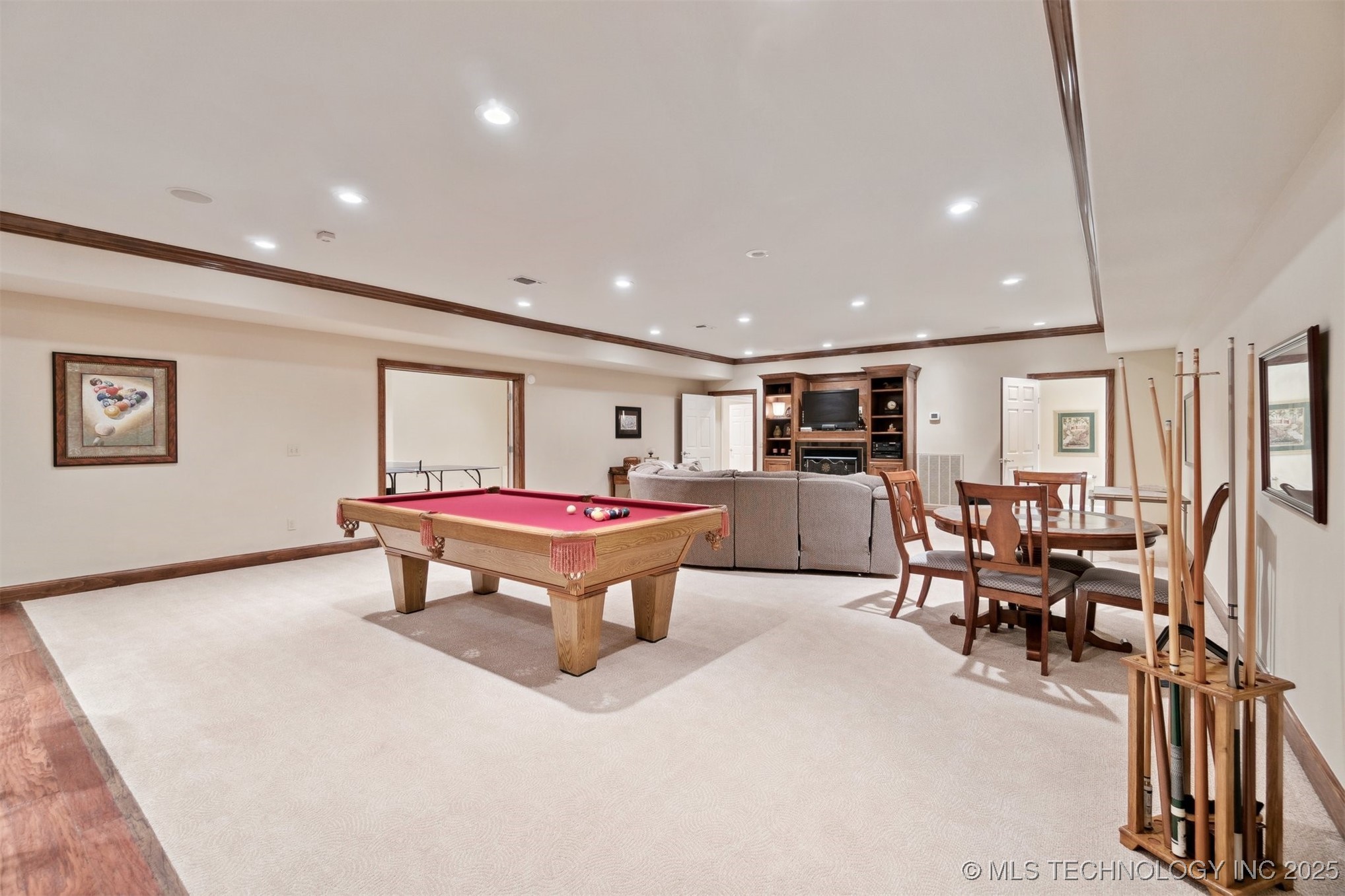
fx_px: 560
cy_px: 448
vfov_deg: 77.3
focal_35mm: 15
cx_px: 672
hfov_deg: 100.4
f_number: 6.3
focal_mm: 10
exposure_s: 1/8
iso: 200
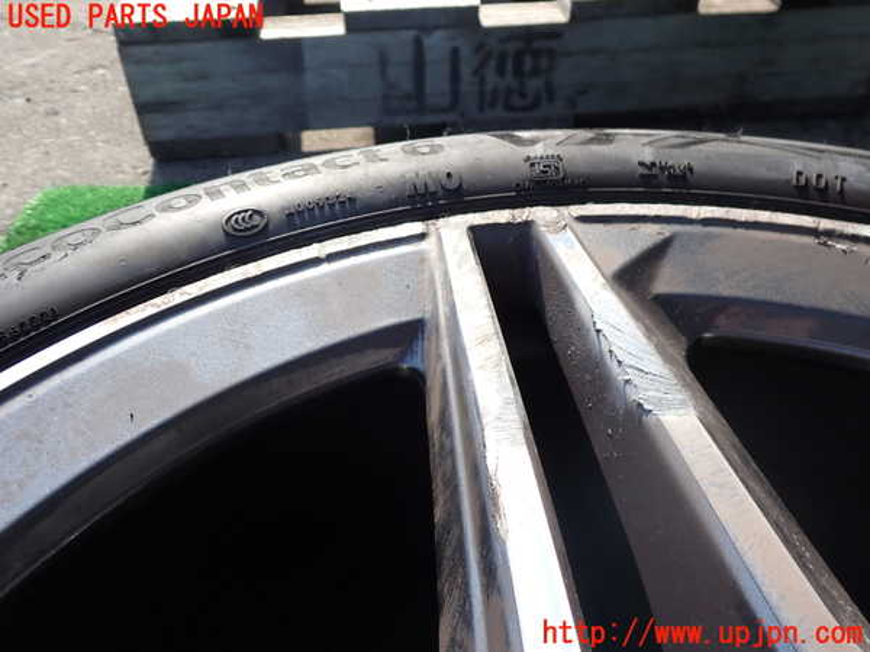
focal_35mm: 30
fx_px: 754
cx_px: 435
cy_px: 326
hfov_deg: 60.0
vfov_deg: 46.8
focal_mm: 5.4
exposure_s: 1/400
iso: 100
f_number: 3.2
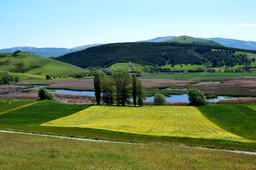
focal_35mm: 45
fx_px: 320
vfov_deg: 29.9
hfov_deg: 43.6
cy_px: 85
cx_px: 128
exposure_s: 1/400
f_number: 11
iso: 400
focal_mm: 30
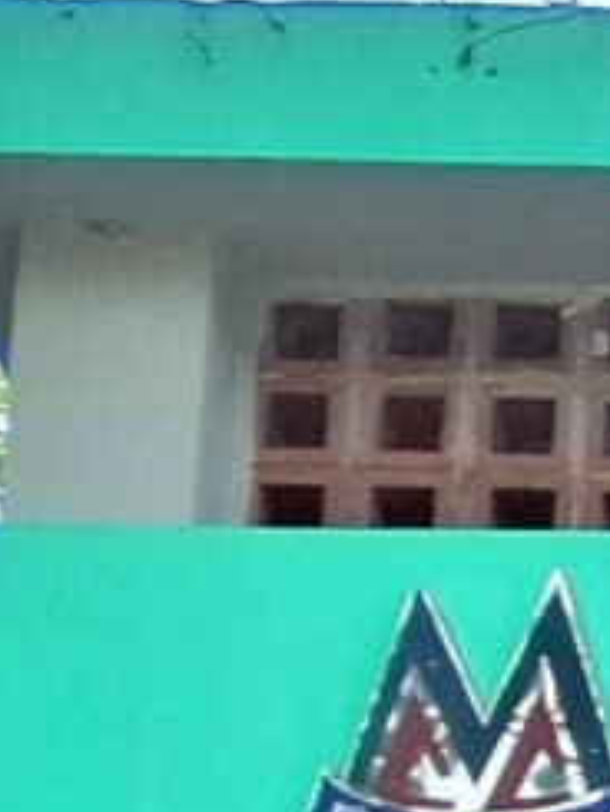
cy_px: 1969
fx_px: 5634
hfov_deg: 5.2
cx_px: 2778
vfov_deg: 7.7
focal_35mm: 240
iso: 50
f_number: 1.8
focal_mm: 5.54
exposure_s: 1/2000
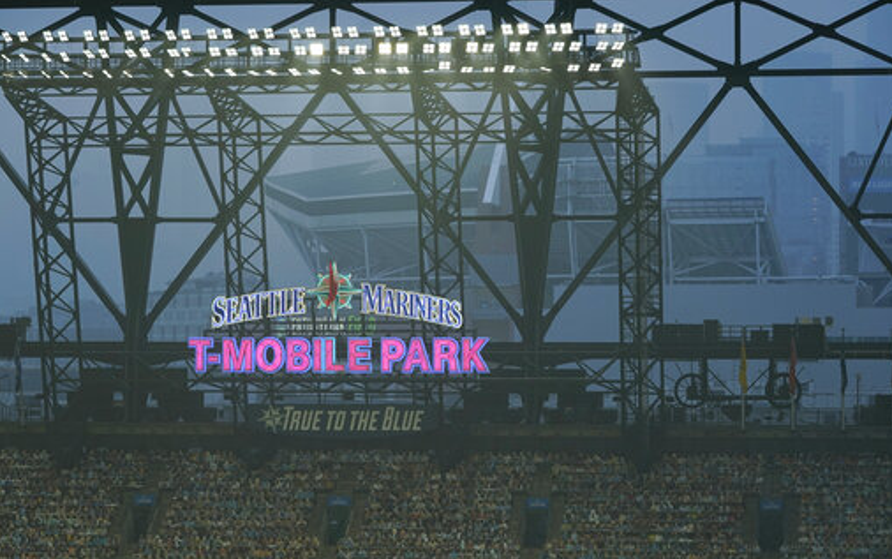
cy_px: 299
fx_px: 2506
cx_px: 450
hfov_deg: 20.2
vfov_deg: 12.7
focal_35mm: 103
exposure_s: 1/200
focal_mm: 100
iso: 1600
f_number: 11
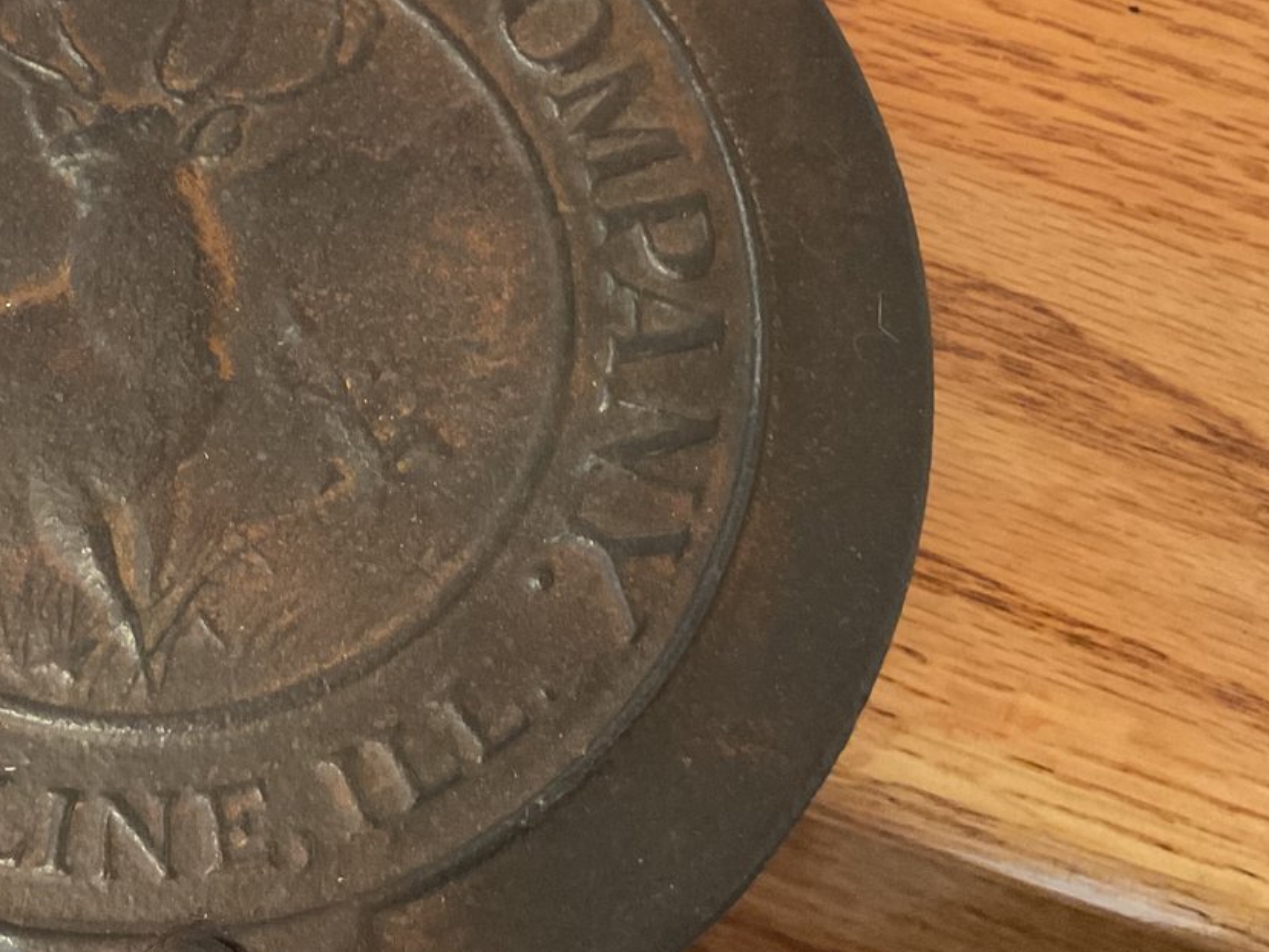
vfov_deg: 27.5
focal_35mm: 53
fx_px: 1943
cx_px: 258
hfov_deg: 35.1
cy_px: 395
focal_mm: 3
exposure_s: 1/30
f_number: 1.8
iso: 320
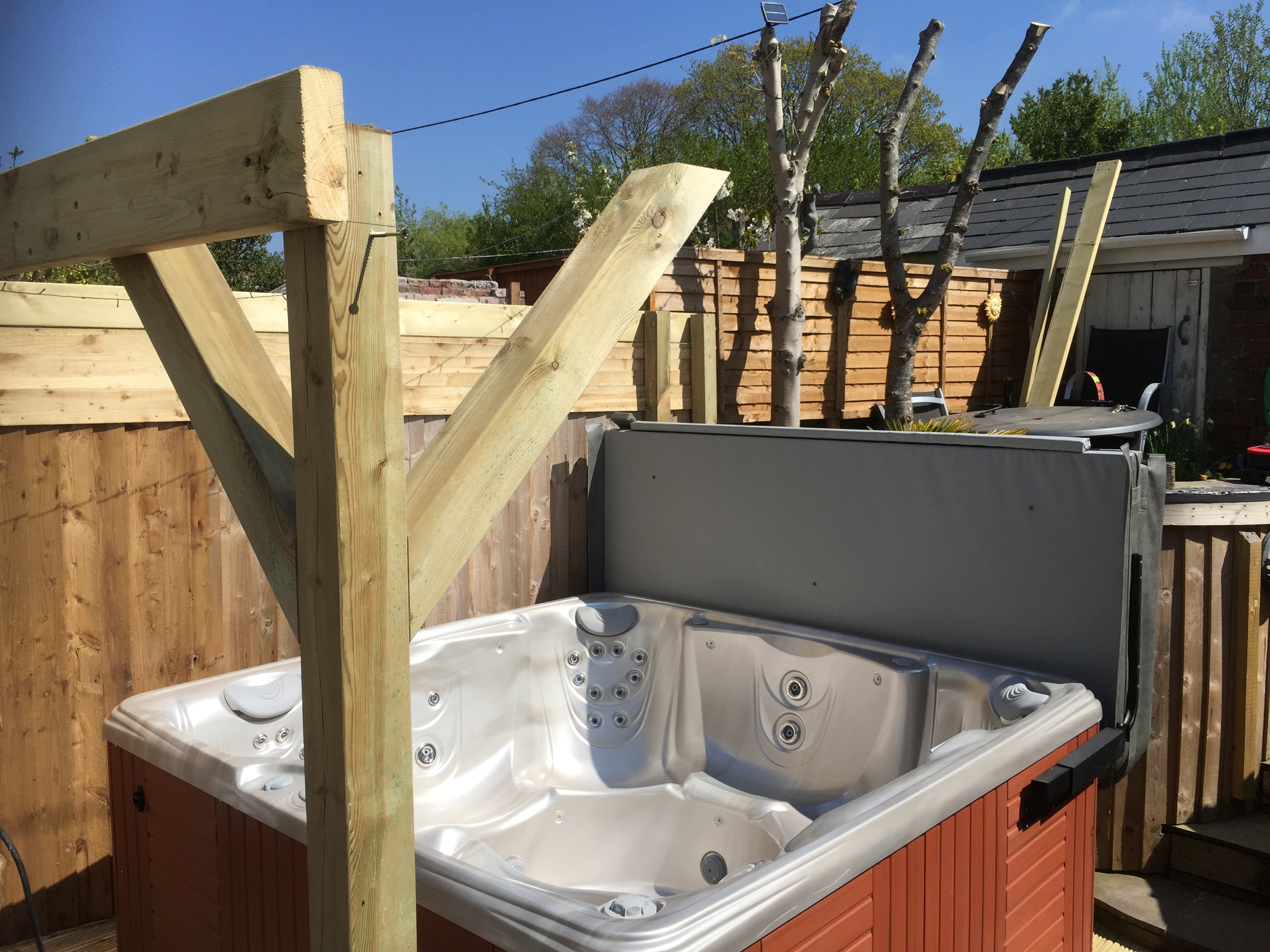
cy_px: 476
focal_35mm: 29
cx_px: 635
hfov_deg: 61.7
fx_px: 1064
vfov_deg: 48.2
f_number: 2.2
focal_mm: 4.15
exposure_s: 1/2825
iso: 32
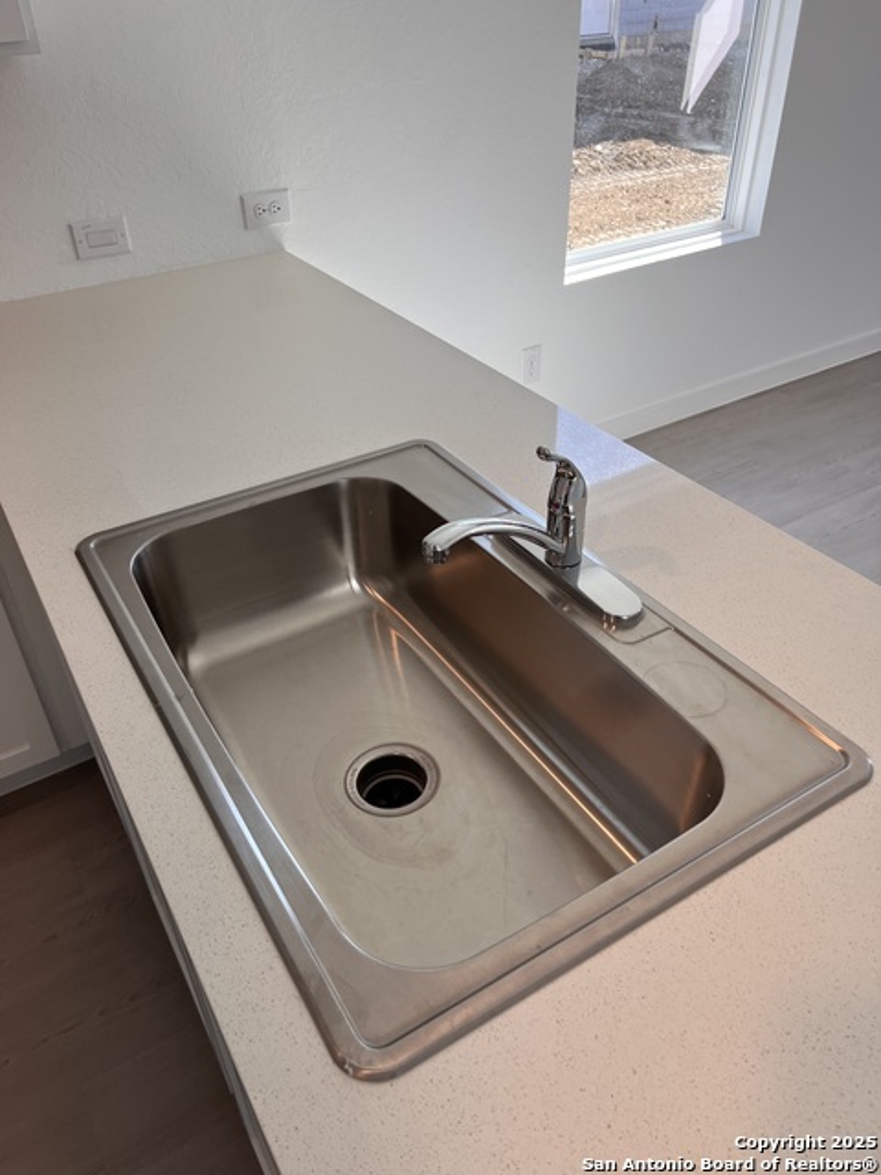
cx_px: 440
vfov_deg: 67.3
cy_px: 588
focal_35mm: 26
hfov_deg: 53.1
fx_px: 882
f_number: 1.5
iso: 50
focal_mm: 5.7
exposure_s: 1/306
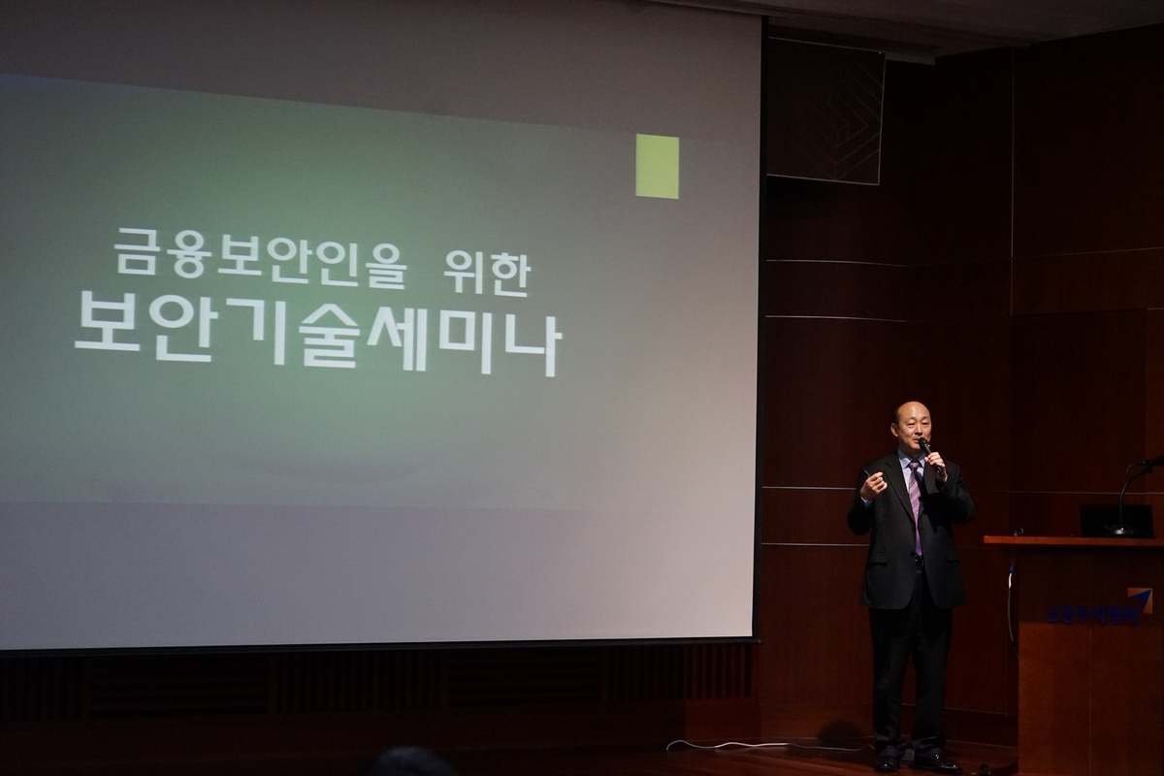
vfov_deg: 17.3
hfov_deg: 25.7
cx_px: 582
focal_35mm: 79
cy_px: 388
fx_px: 2554
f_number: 4
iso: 4000
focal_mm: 79
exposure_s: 1/160
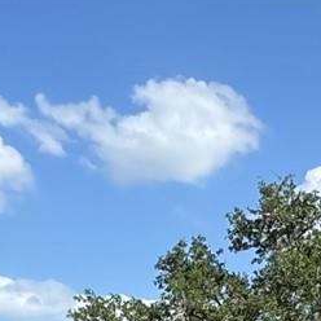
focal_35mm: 102
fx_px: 1070
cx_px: 207
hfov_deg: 17.0
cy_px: 594
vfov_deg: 14.7
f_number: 2.2
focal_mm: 2.22
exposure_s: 1/1506
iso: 40
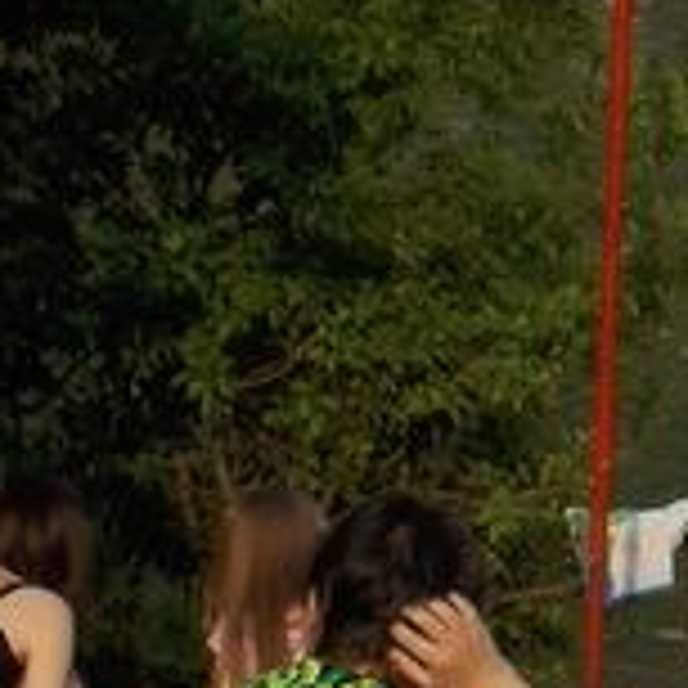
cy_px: -283
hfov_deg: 6.6
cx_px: 1250
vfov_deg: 6.7
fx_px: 5824
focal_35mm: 259
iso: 80
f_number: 4.7
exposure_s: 1/400
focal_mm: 7.9
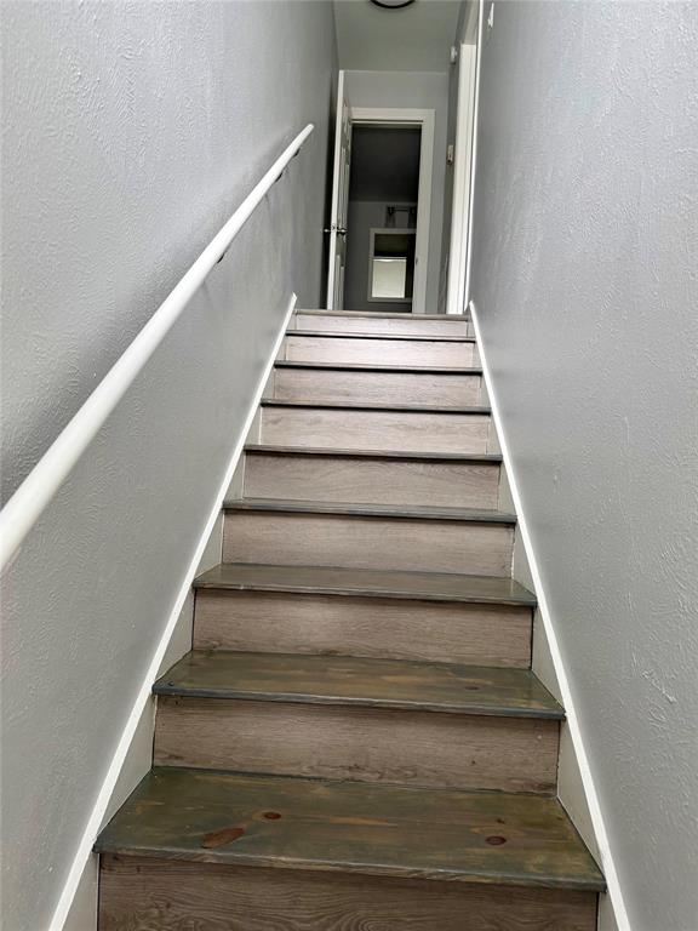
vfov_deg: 71.6
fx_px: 645
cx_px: 349
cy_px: 466
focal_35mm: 24
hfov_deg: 56.8
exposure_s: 1/108
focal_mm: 6.76
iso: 200
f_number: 1.78
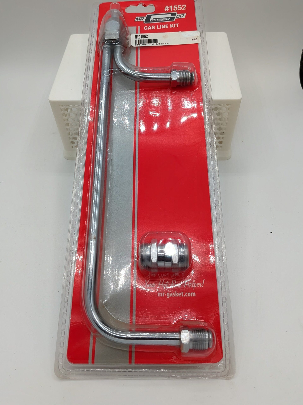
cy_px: 202
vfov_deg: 71.6
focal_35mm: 24
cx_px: 152
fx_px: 280
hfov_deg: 56.8
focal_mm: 4.53
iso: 24
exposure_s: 1/175
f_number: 1.7
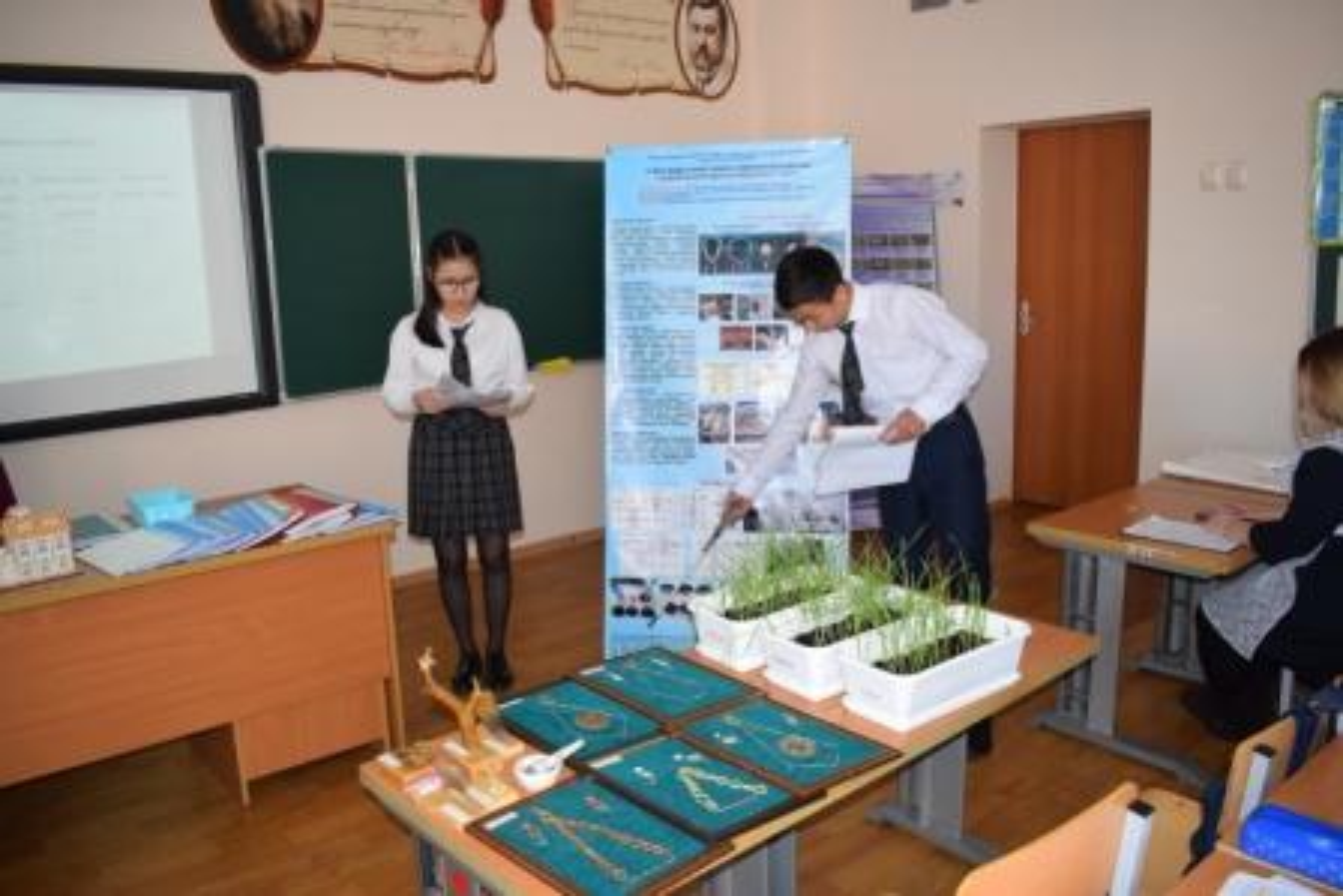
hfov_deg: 67.4
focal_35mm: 27
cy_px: 448
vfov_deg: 48.0
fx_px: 1008
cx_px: 672
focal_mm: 18
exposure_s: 1/100
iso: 800
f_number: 5
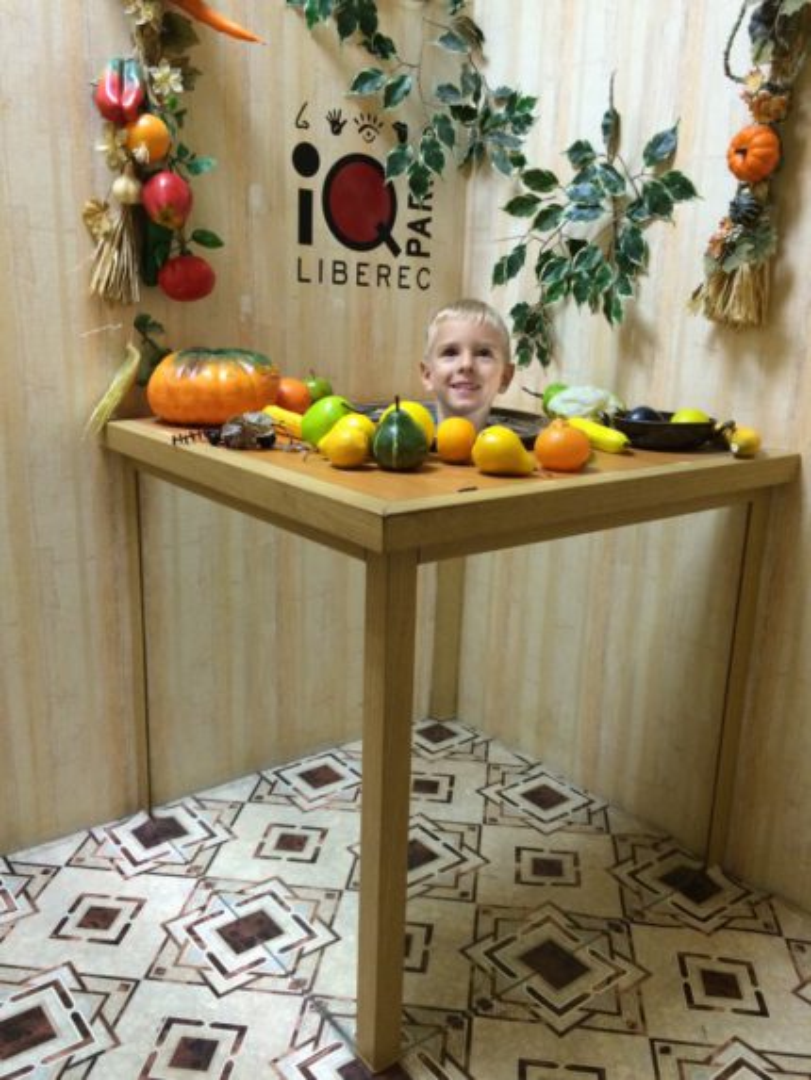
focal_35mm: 29
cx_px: 406
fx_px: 906
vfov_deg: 61.6
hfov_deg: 48.2
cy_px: 540
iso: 160
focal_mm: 4.15
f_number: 2.2
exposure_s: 1/33
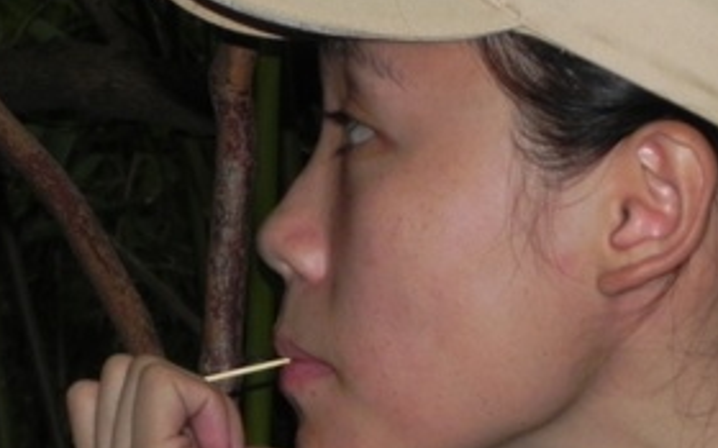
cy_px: 413
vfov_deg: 3.4
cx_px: 495
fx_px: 7455
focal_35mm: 381
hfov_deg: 5.5
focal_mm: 25.7
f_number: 4.5
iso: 200
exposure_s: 1/200
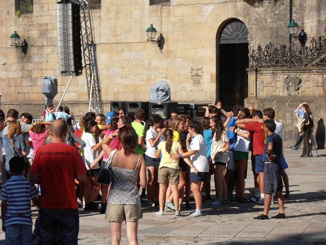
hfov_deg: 11.9
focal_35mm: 166
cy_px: 122
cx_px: 163
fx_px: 1563
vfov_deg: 8.9
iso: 80
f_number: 5.9
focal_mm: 29.44
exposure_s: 1/400
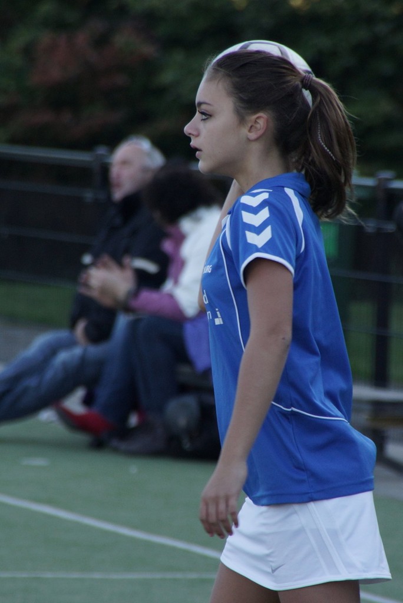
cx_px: 202
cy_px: 302
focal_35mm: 375
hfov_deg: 3.7
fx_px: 6288
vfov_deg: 5.5
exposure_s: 1/250
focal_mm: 250
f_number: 6.3
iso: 400
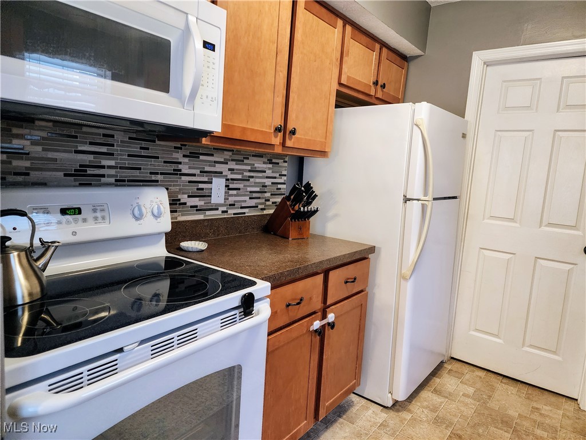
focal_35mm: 23
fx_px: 389
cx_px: 293
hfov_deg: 73.9
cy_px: 220
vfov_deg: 58.9
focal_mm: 6.4
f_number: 1.8
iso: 640
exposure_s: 1/120
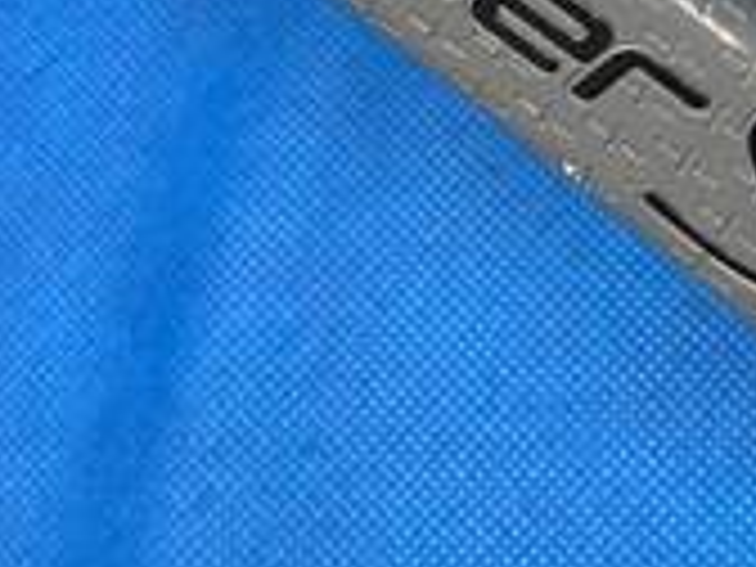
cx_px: 495
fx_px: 2162
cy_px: -220
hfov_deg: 19.8
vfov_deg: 14.2
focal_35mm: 99
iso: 100
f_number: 1.8
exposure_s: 1/60
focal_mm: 4.25
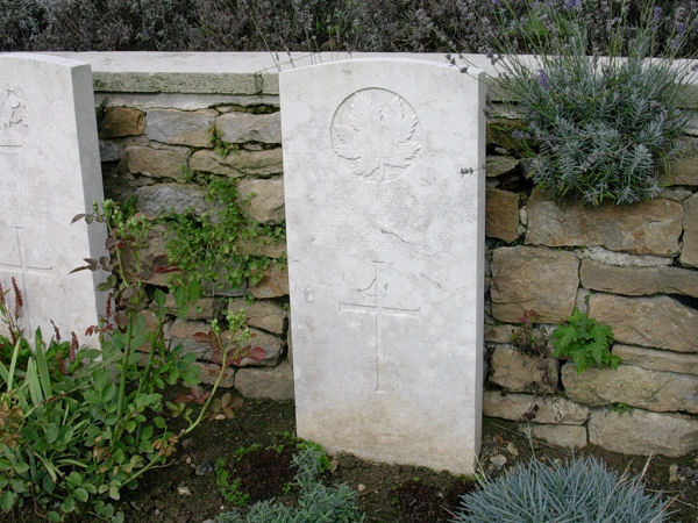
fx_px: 907
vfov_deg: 32.2
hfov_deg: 42.1
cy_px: 262
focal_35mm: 45
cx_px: 349
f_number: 5.8
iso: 70
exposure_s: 1/256
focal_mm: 6.7
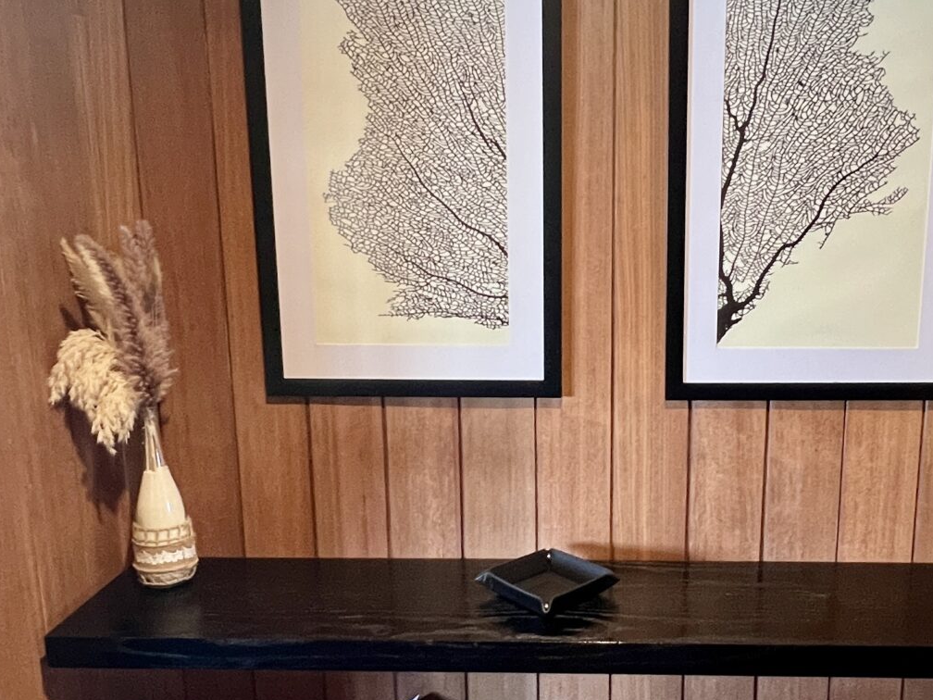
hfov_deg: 54.9
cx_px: 568
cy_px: 399
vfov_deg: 42.8
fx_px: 889
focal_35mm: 33
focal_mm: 1.57
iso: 500
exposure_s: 1/60
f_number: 1.8
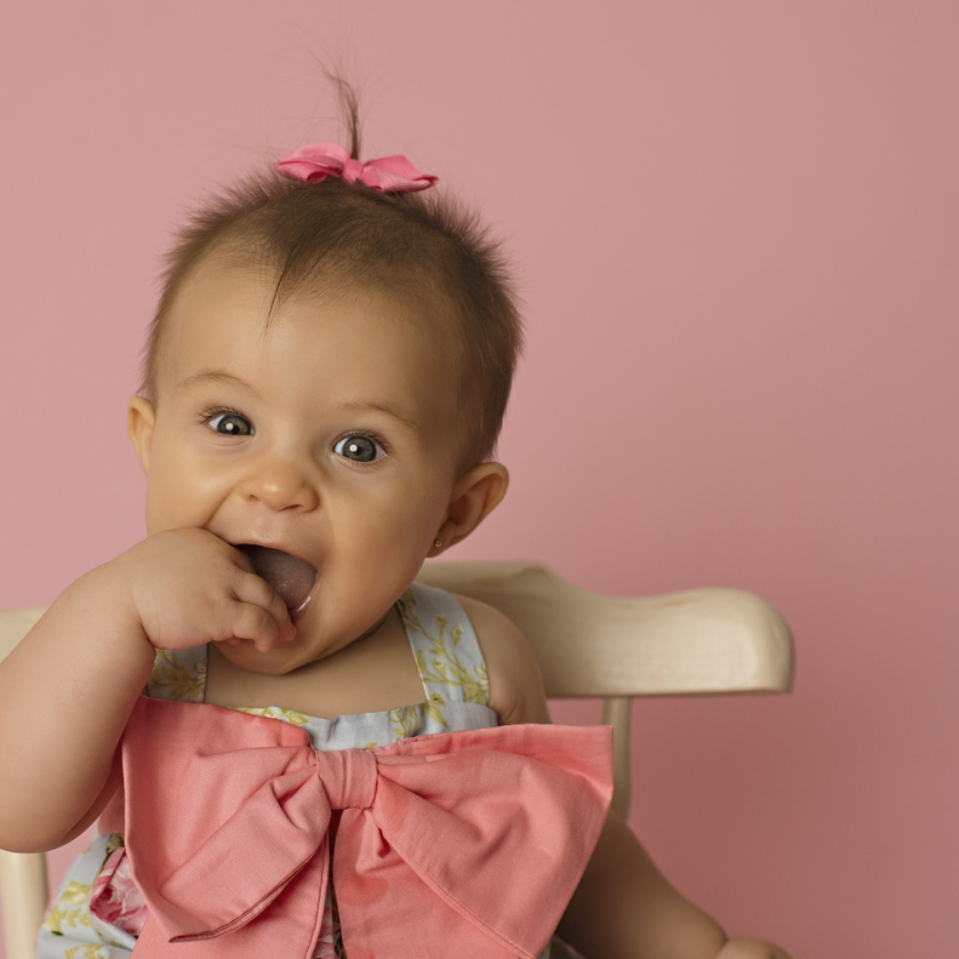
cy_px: 479
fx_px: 2120
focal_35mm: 68
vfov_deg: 25.5
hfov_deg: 25.4
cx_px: 358
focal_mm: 35
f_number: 3.2
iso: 400
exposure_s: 1/200
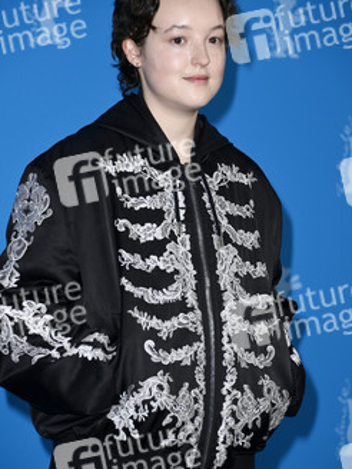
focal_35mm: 176
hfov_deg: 8.4
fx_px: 2386
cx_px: 169
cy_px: 245
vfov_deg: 11.2
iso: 640
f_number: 5.6
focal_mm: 150
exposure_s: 1/250
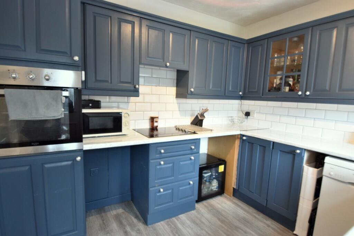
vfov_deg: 67.4
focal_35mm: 18
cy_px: 118
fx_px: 177
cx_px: 177
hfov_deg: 90.0
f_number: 4.5
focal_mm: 12
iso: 500
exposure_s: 1/20
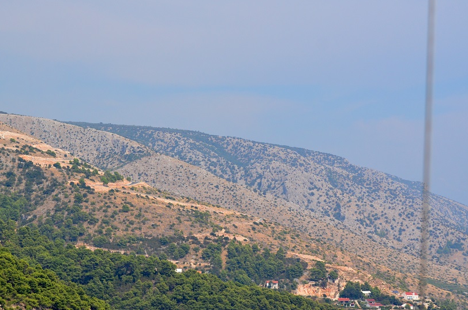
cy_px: 170
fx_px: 1797
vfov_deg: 9.8
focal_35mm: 139
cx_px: 195
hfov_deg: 14.8
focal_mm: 75
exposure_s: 1/2500
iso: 400
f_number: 5.6
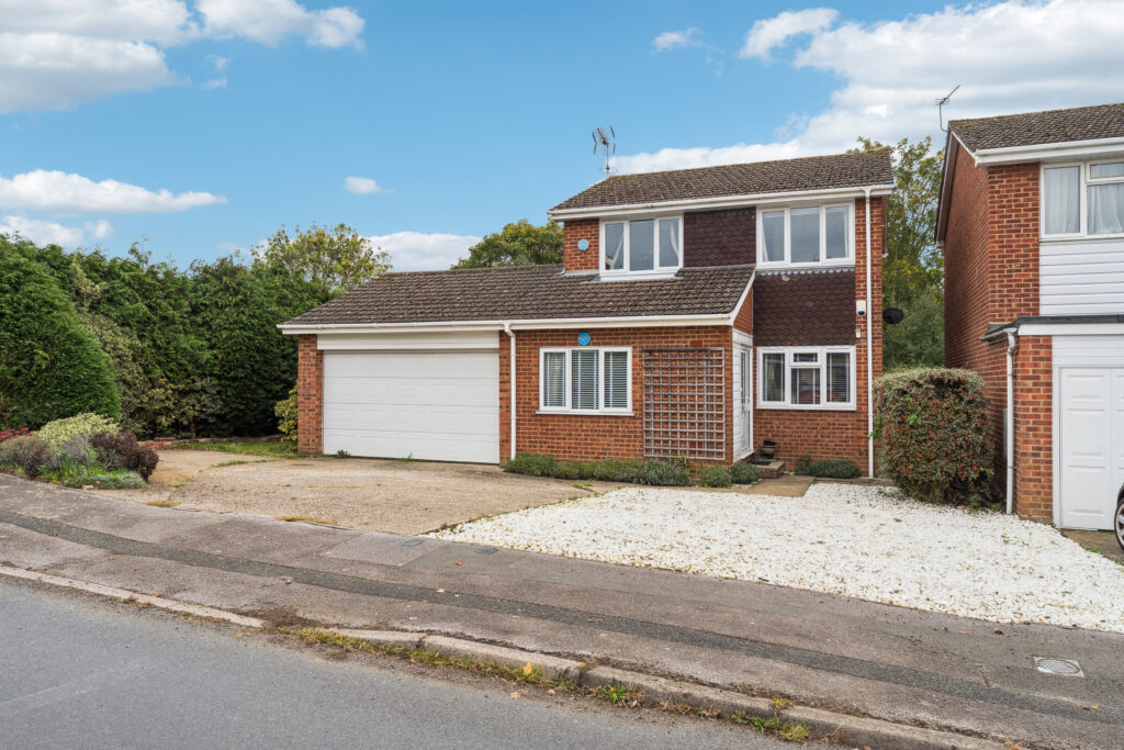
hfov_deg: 73.7
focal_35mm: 24
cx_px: 562
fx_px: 749
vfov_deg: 53.1
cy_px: 375
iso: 200
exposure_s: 1/60
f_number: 9
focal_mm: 24
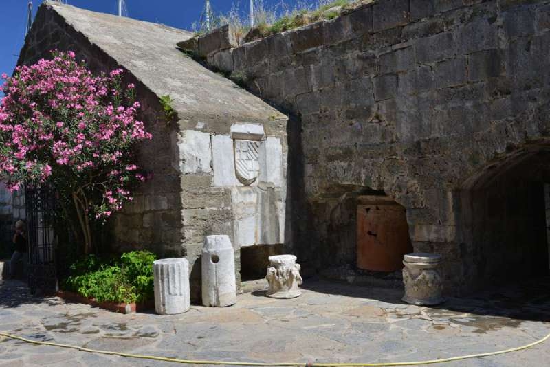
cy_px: 184
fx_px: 535
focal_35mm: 35
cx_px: 275
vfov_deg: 37.9
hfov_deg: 54.4
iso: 100
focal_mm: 35
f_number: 6.3
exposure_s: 1/160
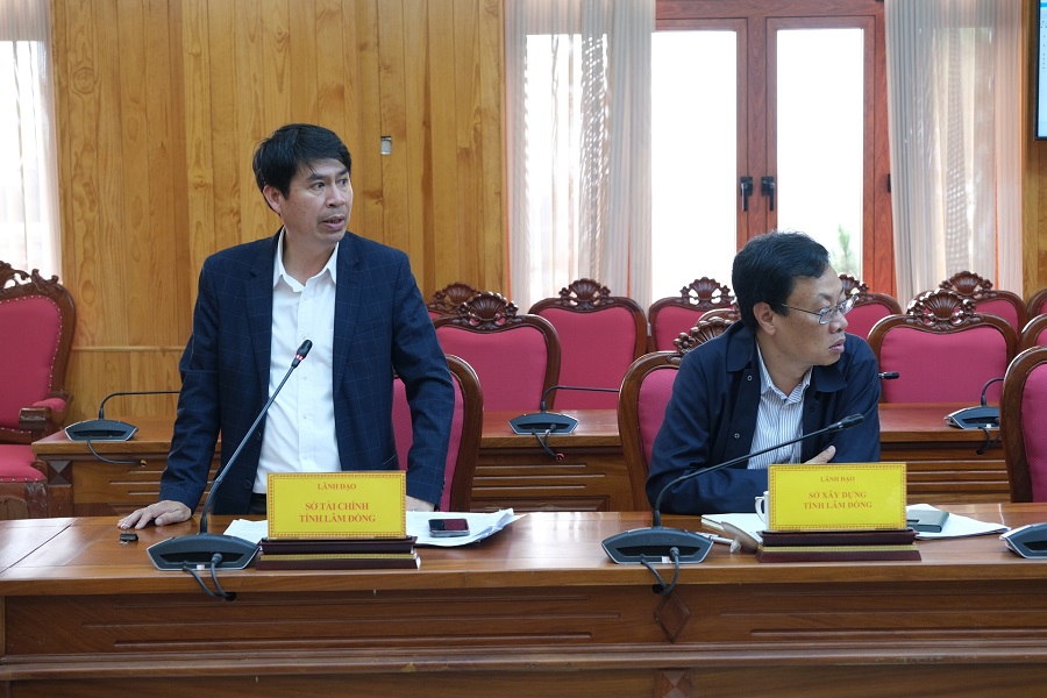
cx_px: 524
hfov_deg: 36.2
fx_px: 1599
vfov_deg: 24.6
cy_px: 349
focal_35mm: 55
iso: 1000
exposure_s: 1/125
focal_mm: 36.5
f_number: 4
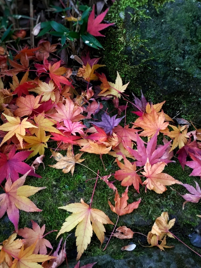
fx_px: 310
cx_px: 85
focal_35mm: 40
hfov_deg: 35.9
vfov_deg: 46.6
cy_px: 110
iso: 32
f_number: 2.2
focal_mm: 4.15
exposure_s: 1/40
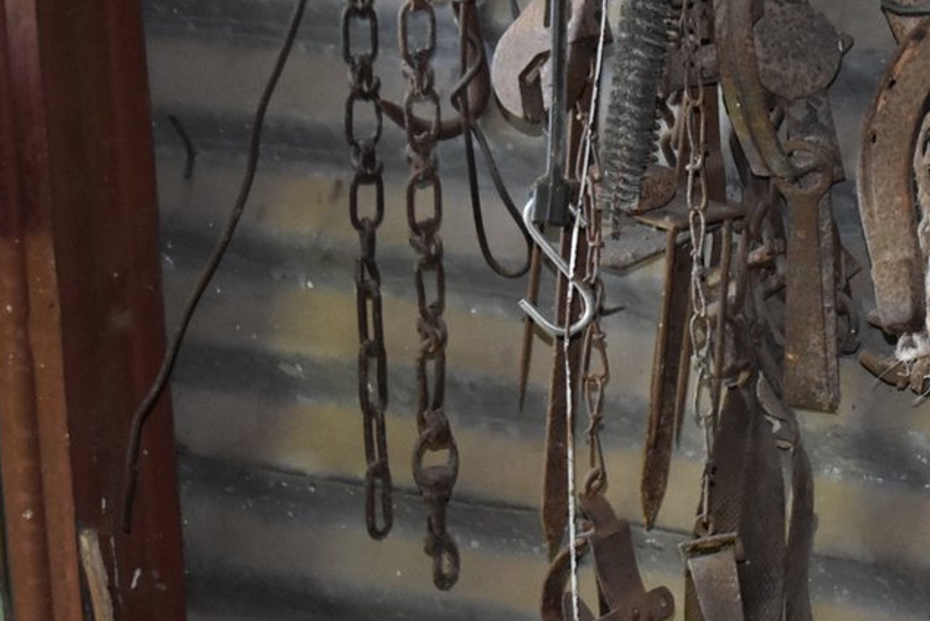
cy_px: 435
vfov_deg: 7.4
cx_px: 1113
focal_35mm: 185
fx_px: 4780
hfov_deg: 10.9
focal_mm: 46
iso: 1600
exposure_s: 1/80
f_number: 5.3
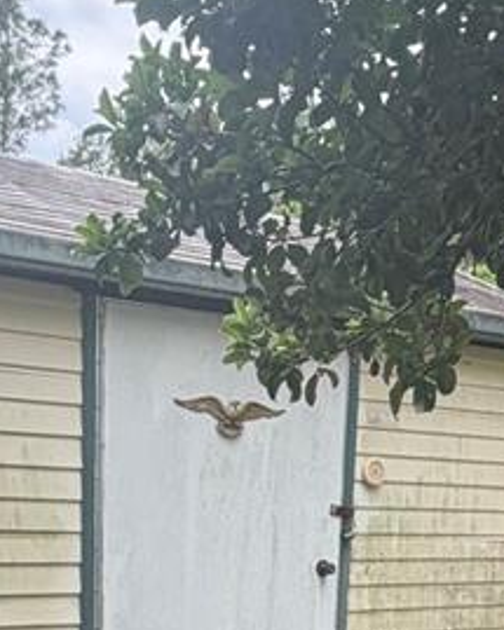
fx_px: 1138
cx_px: 279
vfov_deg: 28.1
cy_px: 703
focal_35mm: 61
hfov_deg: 25.0
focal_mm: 2.22
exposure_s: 1/502
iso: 50
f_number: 2.2
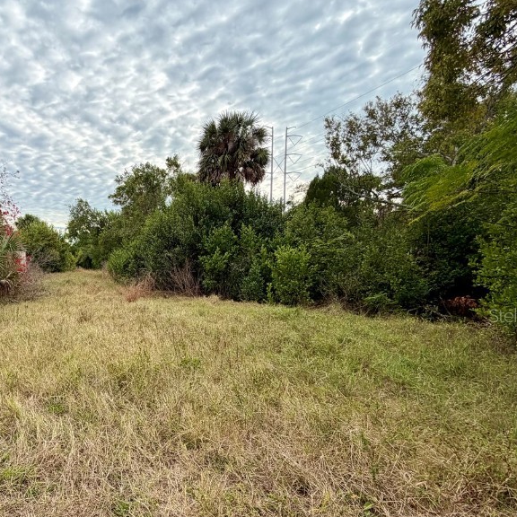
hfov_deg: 64.4
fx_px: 372
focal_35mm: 22
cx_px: 114
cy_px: 315
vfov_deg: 68.8
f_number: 2.2
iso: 32
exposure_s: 1/770
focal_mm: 2.22
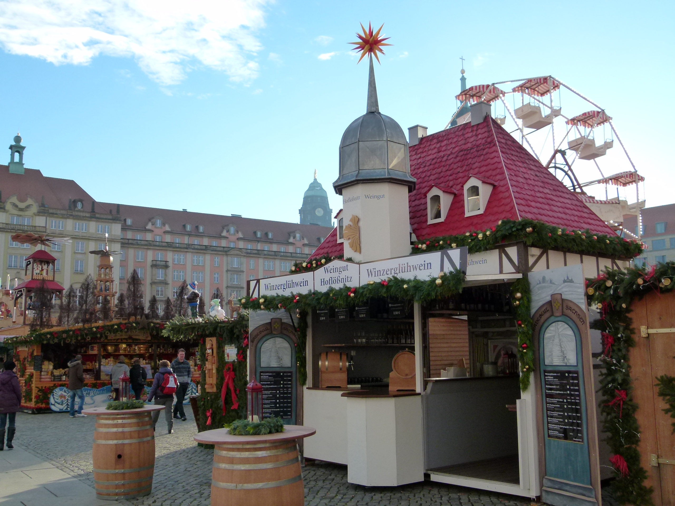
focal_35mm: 34
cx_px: 338
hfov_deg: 54.0
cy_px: 253
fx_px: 663
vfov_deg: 41.8
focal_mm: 6.1
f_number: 4
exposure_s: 1/640
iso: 160
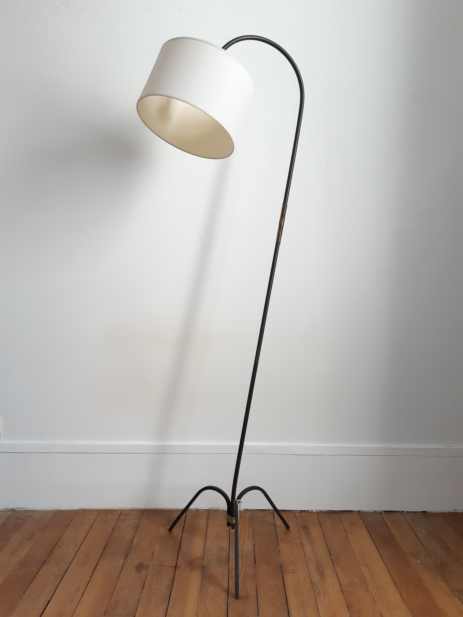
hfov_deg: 53.1
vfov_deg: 67.3
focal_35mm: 26
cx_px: 232
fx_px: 464
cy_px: 308
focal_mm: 3.93
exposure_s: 1/50
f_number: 1.7
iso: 80
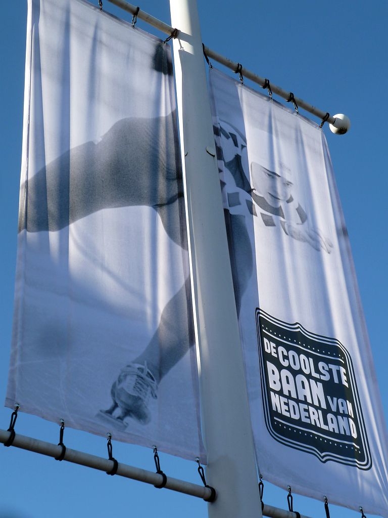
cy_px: 259
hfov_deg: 21.9
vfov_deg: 29.0
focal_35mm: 67
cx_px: 194
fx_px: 1001
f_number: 4.1
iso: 80
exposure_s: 1/320
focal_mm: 11
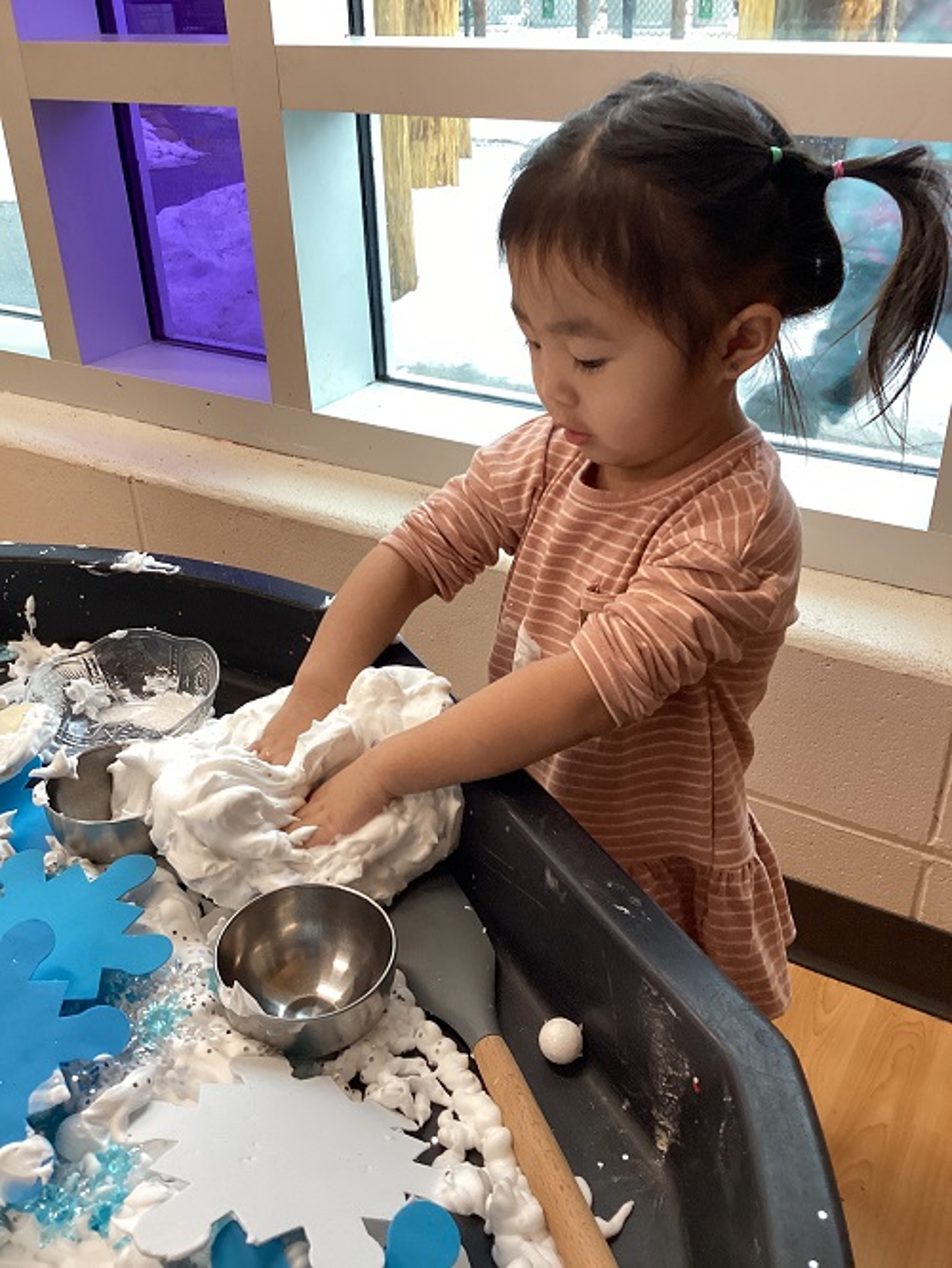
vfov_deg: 58.3
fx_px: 1136
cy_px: 634
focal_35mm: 31
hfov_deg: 45.5
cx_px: 476
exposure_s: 1/60
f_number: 2.4
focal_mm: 3.3
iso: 160
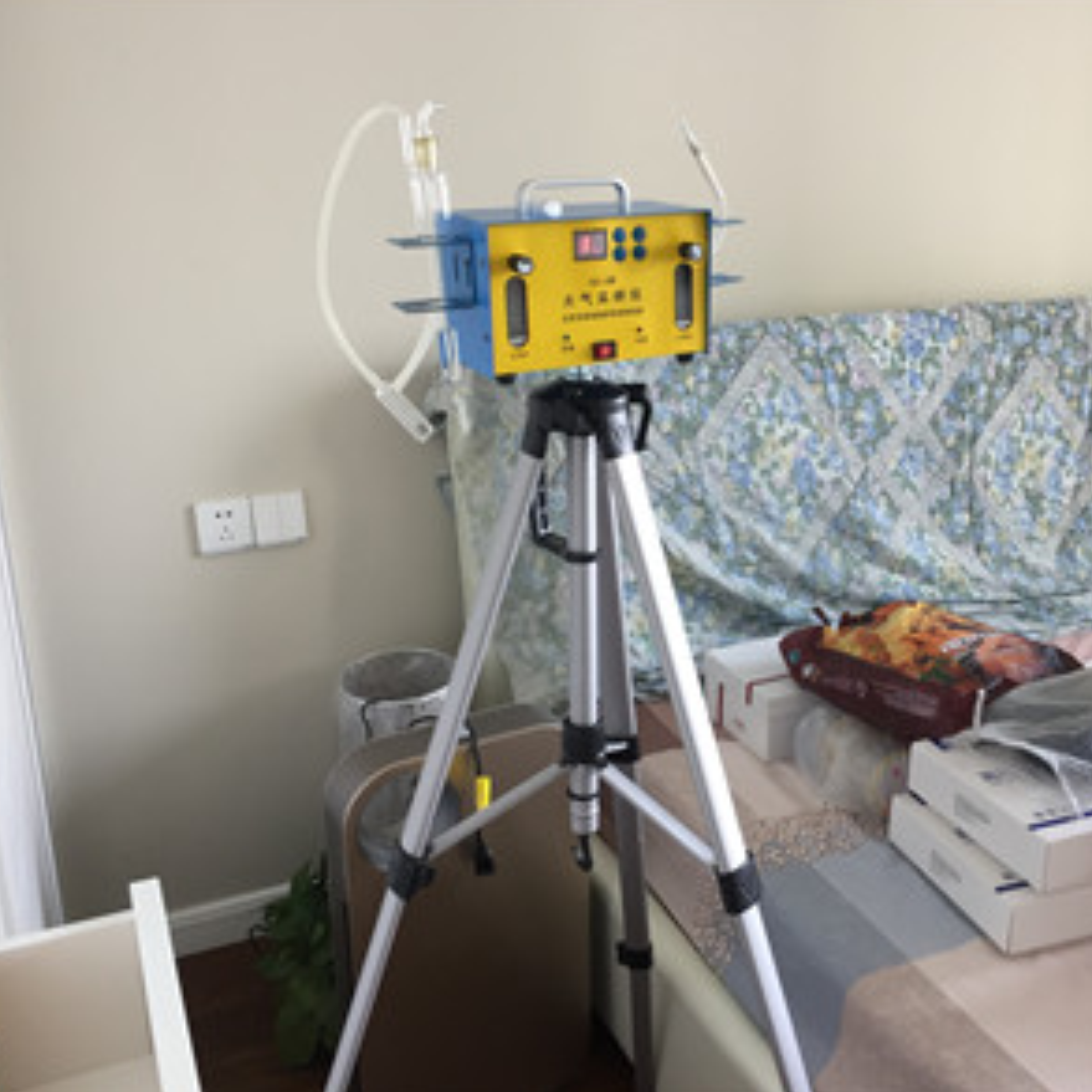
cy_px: 540
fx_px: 1249
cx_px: 667
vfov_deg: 47.2
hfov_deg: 46.9
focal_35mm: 35
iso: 40
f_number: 2.2
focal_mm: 4.15
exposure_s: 1/33
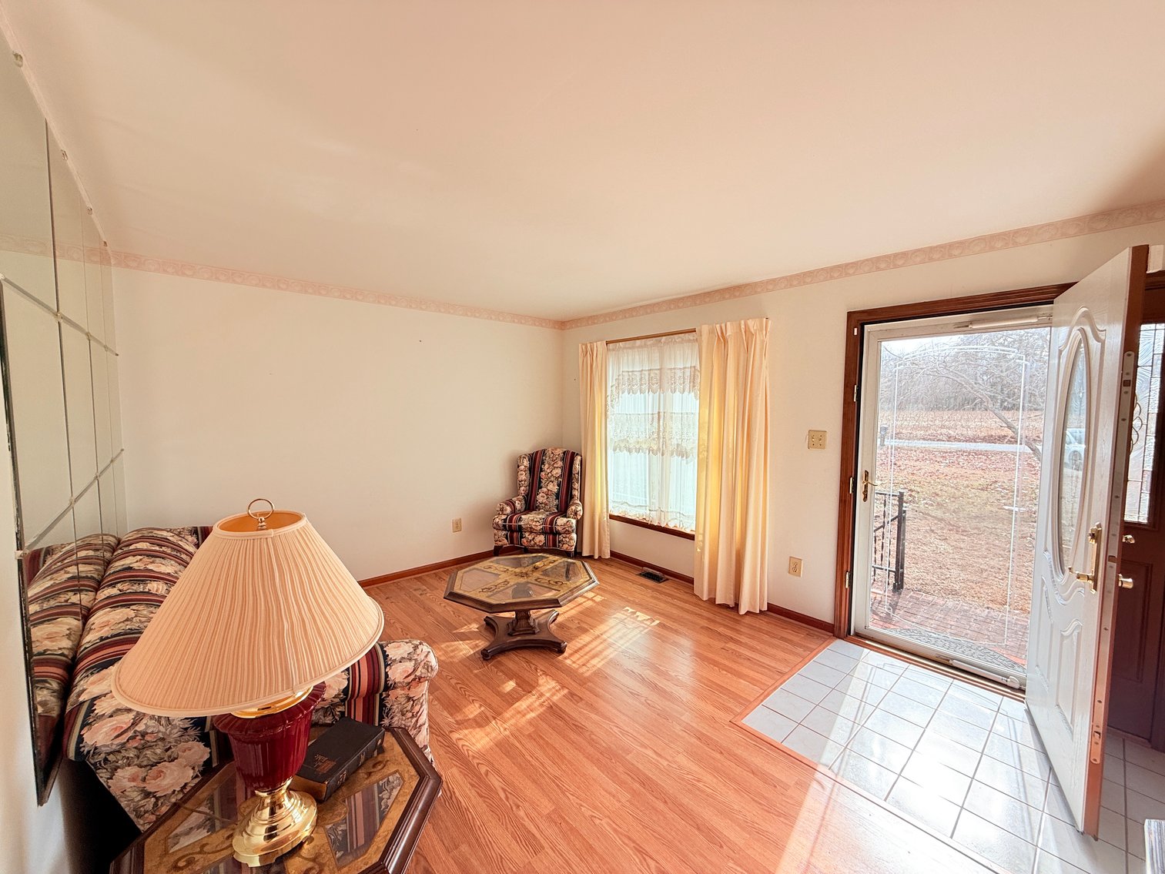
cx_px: 582
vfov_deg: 85.7
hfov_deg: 102.1
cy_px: 437
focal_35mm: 14
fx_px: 471
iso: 50
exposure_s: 1/266
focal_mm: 2.22
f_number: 2.2
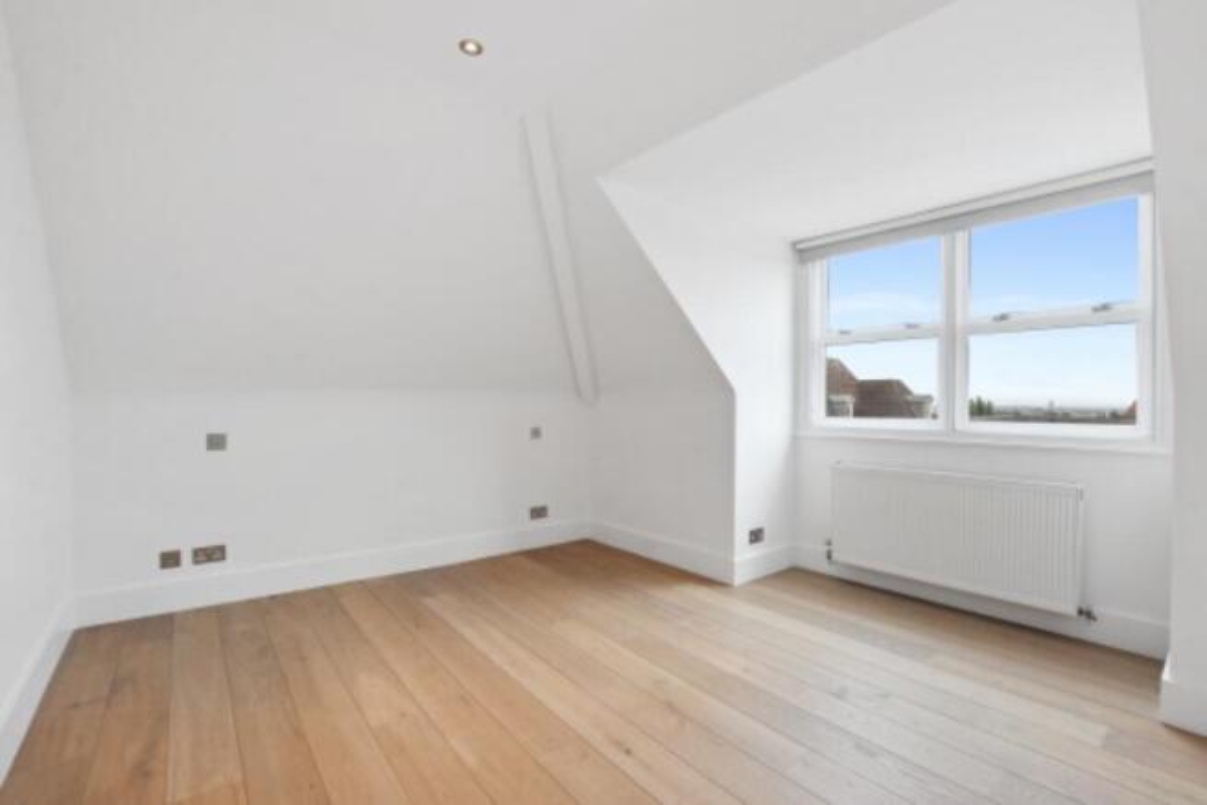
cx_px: 604
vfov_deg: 77.4
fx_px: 503
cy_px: 402
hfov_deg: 100.4
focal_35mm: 15
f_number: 8
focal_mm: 10
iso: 250
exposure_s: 1/20
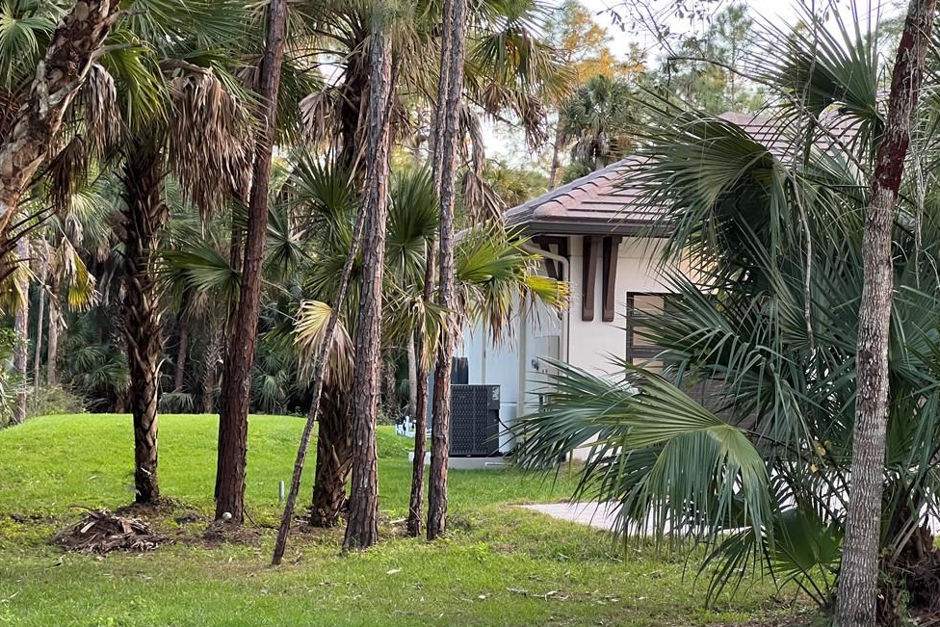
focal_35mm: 84
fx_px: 2194
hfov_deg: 24.2
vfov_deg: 16.3
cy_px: 316
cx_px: 460
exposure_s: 1/75
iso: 250
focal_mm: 9
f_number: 2.8
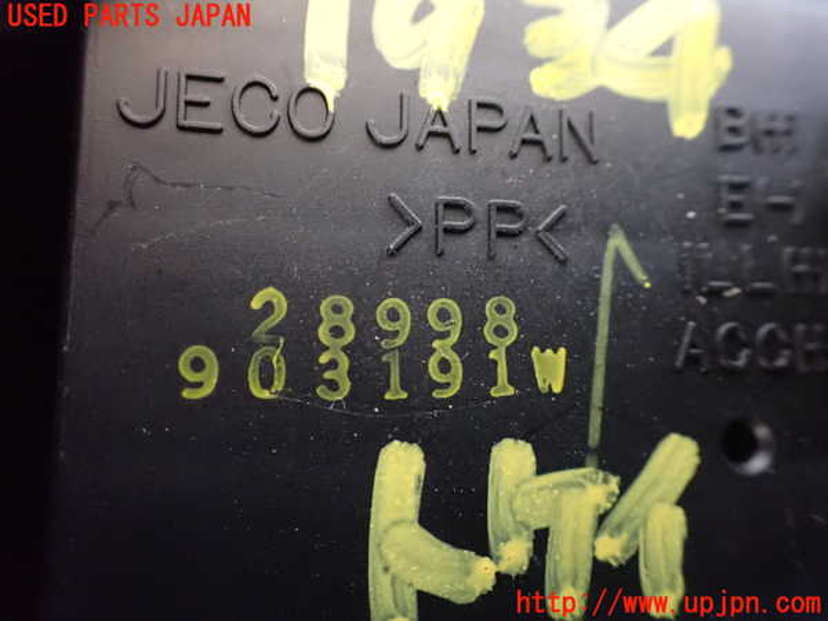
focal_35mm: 30
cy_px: 310
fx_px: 718
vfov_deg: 46.8
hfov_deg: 60.0
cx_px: 414
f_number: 2.3
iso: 1600
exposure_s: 1/30
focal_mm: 5.4
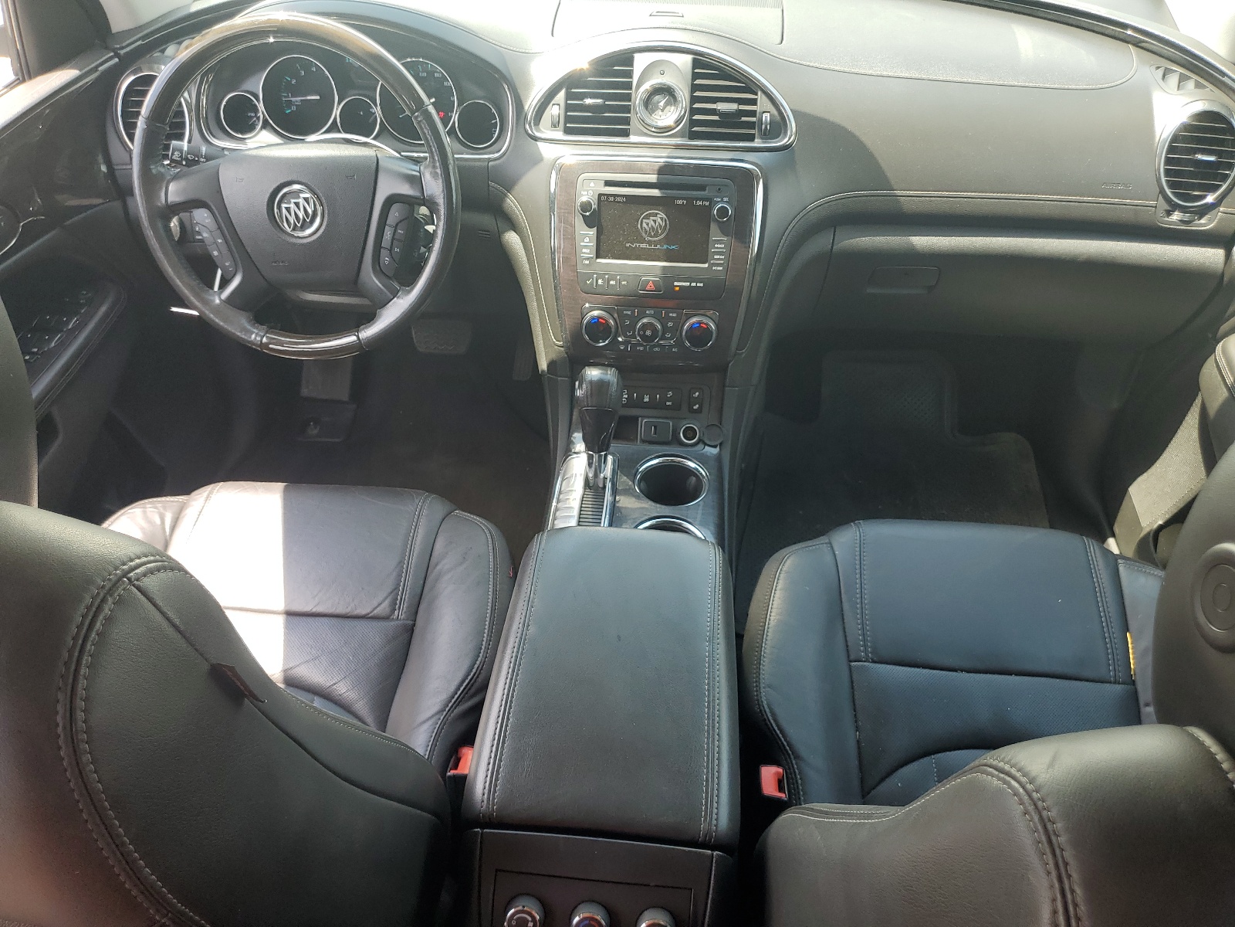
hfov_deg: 67.3
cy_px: 464
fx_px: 928
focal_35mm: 26
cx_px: 618
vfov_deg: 53.1
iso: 50
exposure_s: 1/270
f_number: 1.5
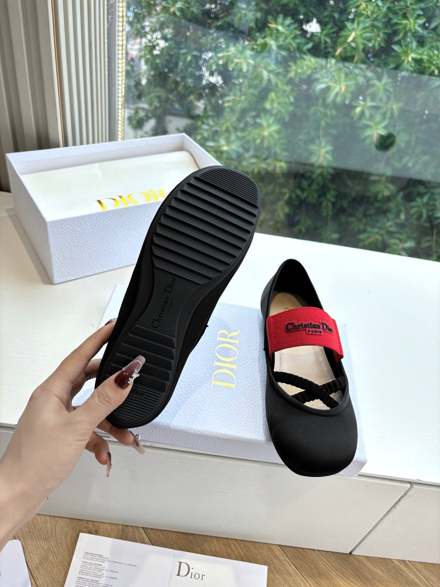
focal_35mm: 26
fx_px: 441
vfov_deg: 67.3
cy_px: 294
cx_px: 220
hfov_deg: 53.1
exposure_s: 1/481
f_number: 1.6
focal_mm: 5.96
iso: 50
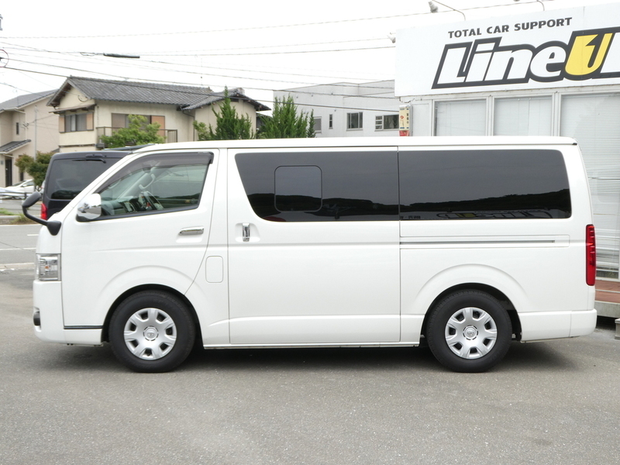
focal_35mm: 44
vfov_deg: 32.9
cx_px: 310
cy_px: 232
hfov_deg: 42.9
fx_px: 788
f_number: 3.9
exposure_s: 1/250
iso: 80
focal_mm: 7.8
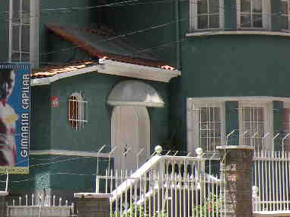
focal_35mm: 113
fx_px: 946
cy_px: 65
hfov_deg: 17.1
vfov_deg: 13.1
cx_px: 11
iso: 64
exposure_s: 1/160
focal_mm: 7.4
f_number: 5.6
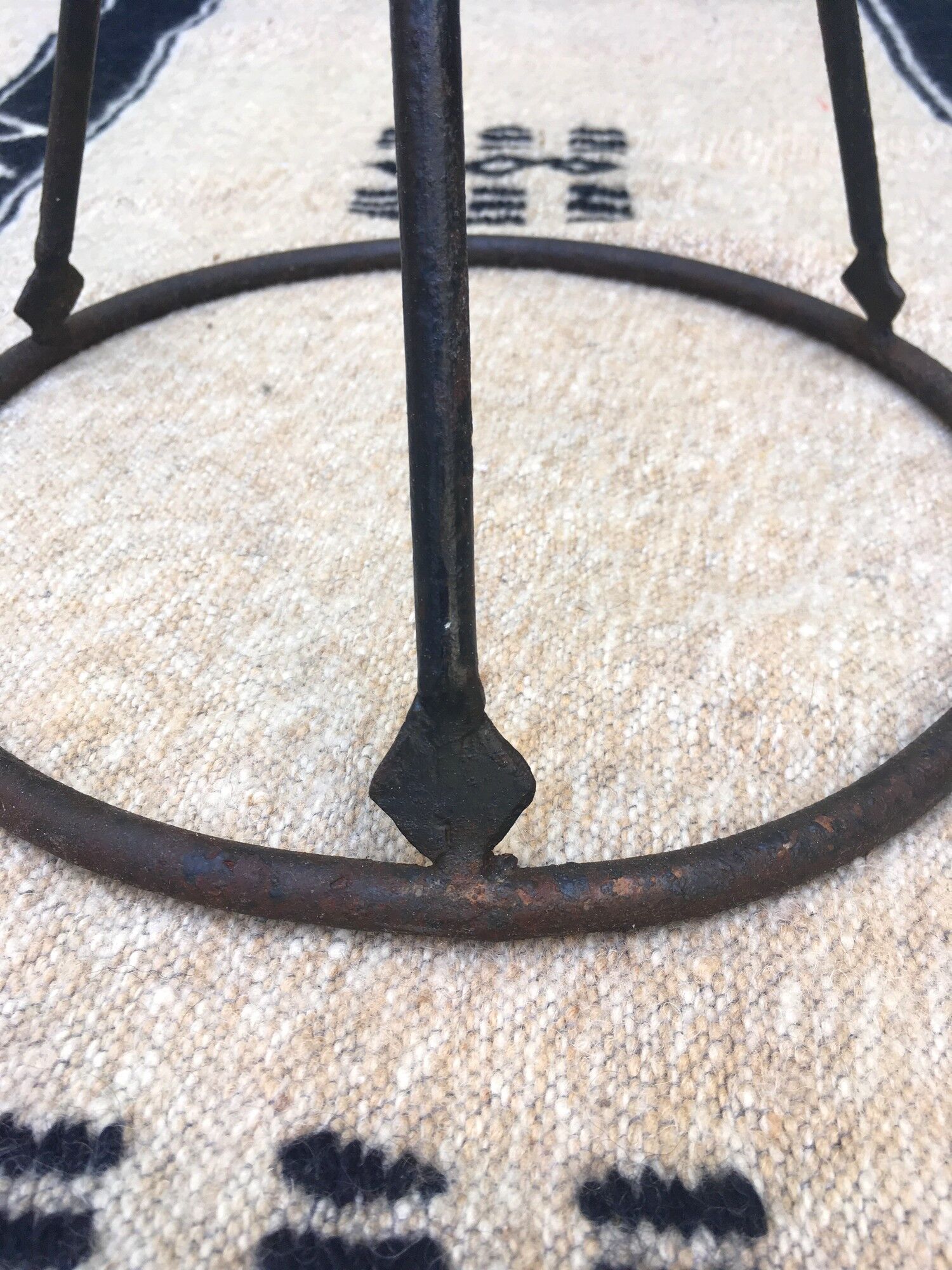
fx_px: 1063
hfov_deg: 48.2
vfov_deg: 61.7
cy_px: 635
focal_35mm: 29
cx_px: 476
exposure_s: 1/100
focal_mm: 4.15
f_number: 2.2
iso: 32
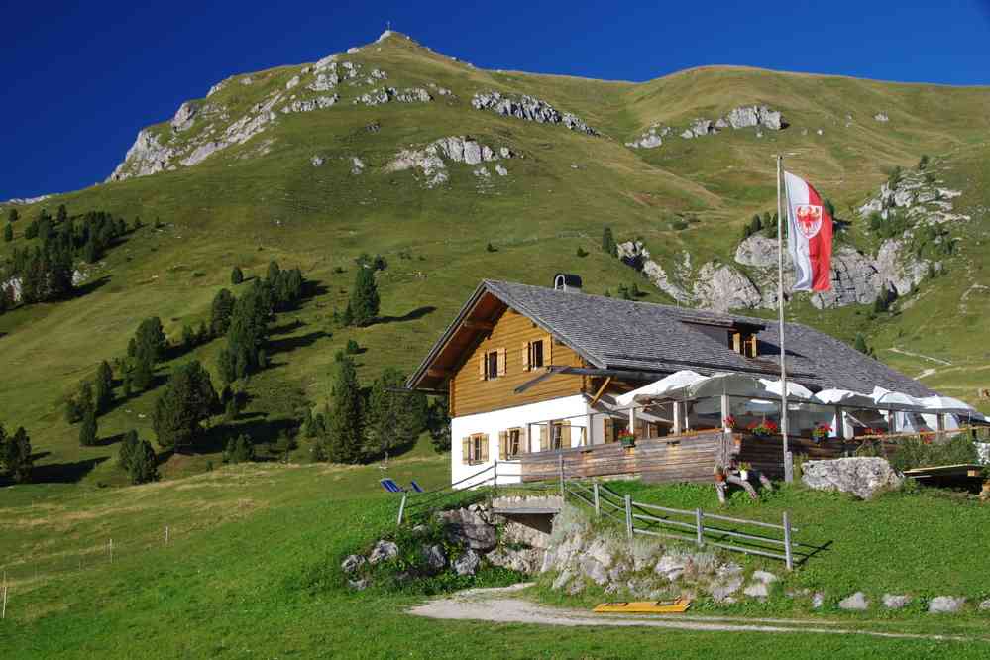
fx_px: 1347
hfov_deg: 40.3
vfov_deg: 27.5
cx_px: 495
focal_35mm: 49
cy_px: 330
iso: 200
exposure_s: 1/60
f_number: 11
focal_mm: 32.5
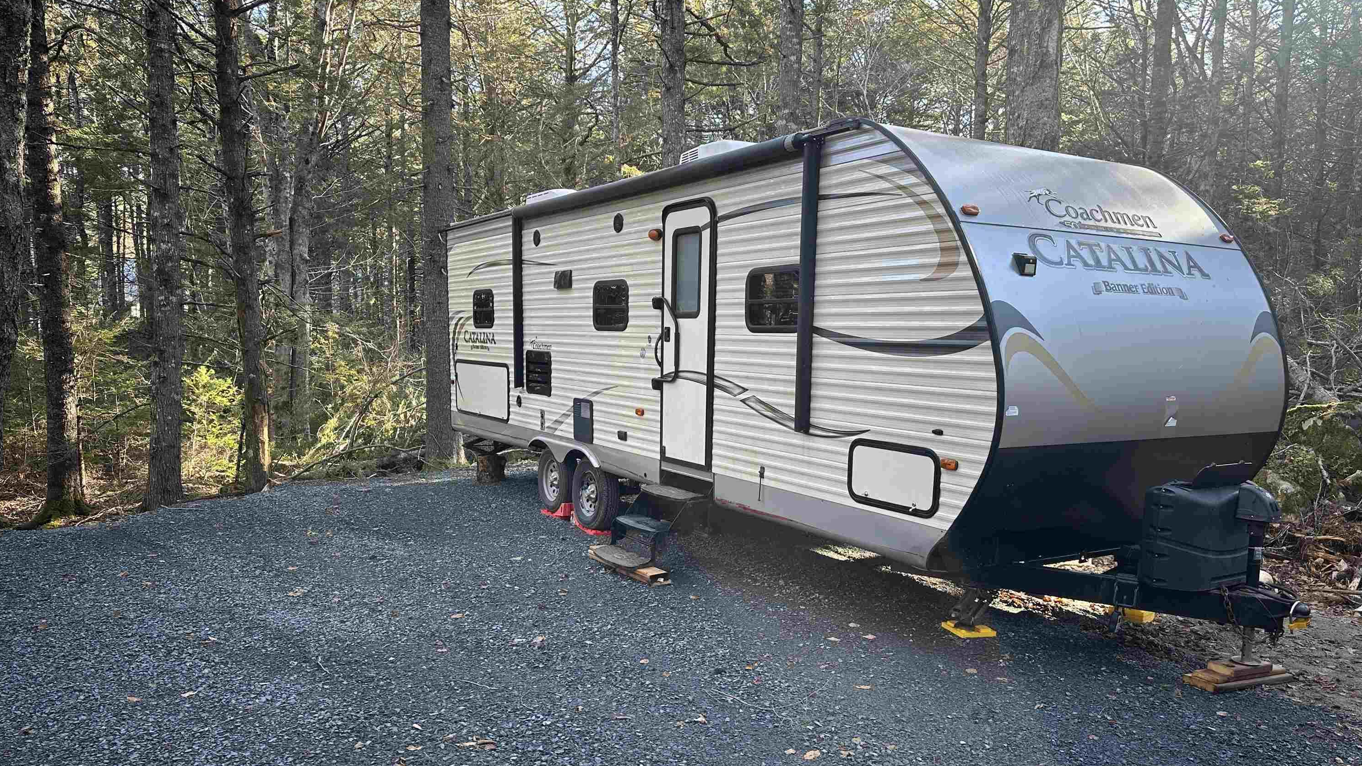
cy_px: 456
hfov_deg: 69.9
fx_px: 975
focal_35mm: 27
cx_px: 699
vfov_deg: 42.7
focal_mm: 6.86
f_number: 1.78
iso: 80
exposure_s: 1/121
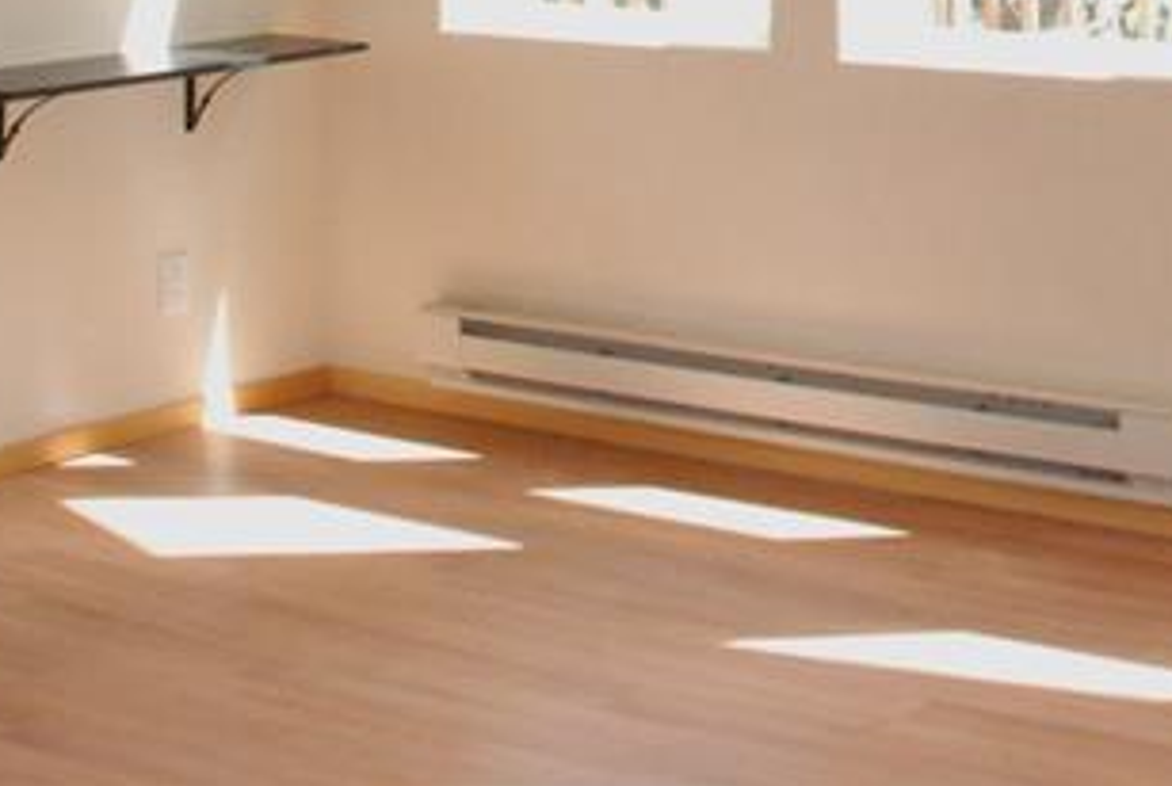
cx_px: 1103
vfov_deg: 12.8
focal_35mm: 100
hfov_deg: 19.9
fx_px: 3262
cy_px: -513
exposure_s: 1/200
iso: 1600
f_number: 6.3
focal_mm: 20
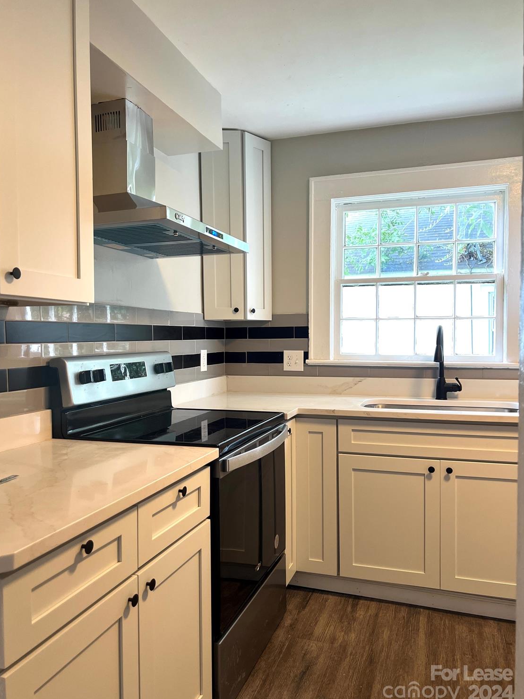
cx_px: 261
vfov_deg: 65.3
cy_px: 352
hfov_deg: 51.3
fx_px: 545
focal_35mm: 27
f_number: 1.5
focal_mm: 5.7
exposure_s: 1/60
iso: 100
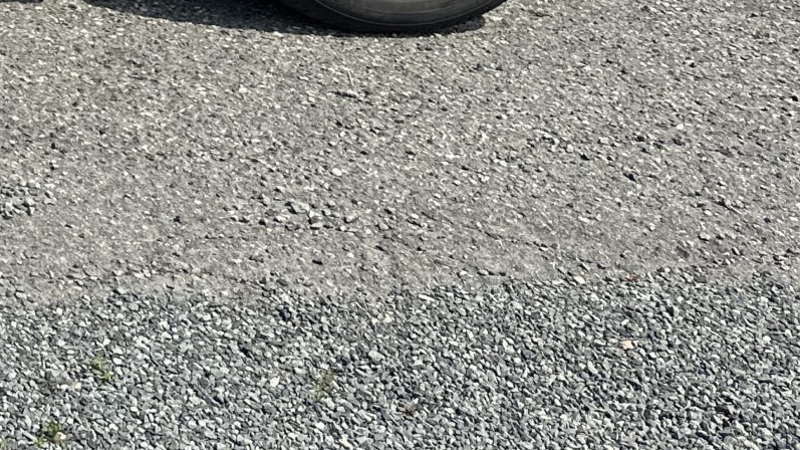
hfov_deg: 20.8
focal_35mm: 84
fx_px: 1782
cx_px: -462
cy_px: -308
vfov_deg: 13.2
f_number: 1.78
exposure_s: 1/4016
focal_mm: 6.86
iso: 80
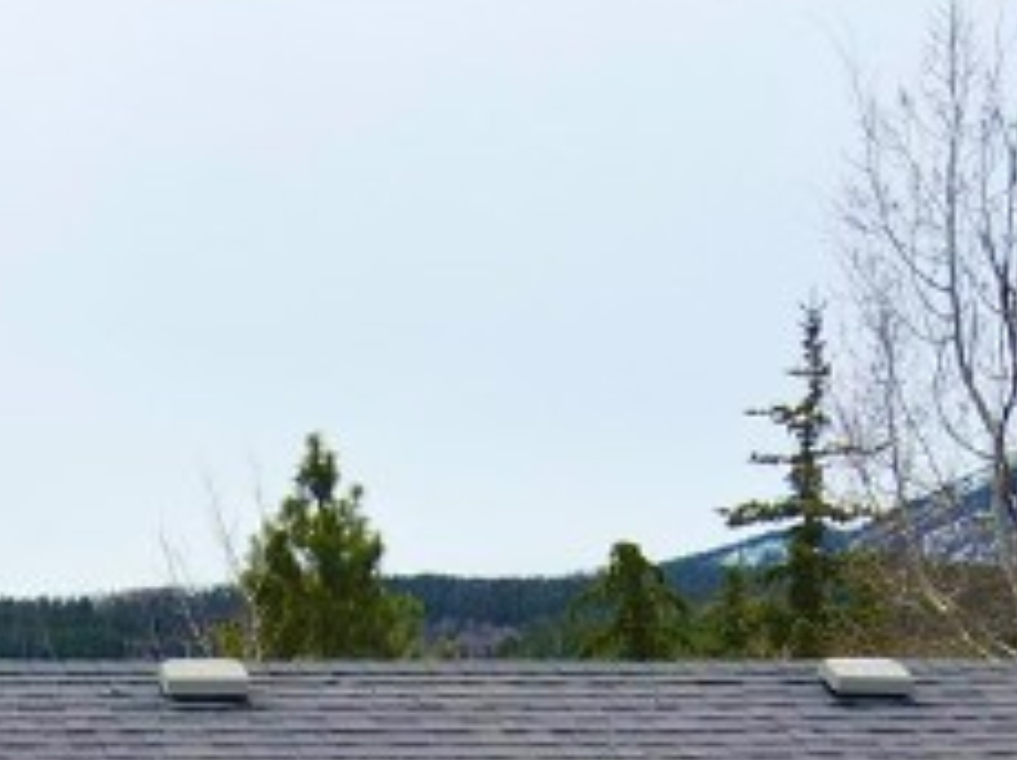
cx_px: 354
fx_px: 3140
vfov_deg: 12.2
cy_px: 1524
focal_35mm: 107
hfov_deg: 18.4
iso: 100
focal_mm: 4.5
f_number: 2.8
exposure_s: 1/1000
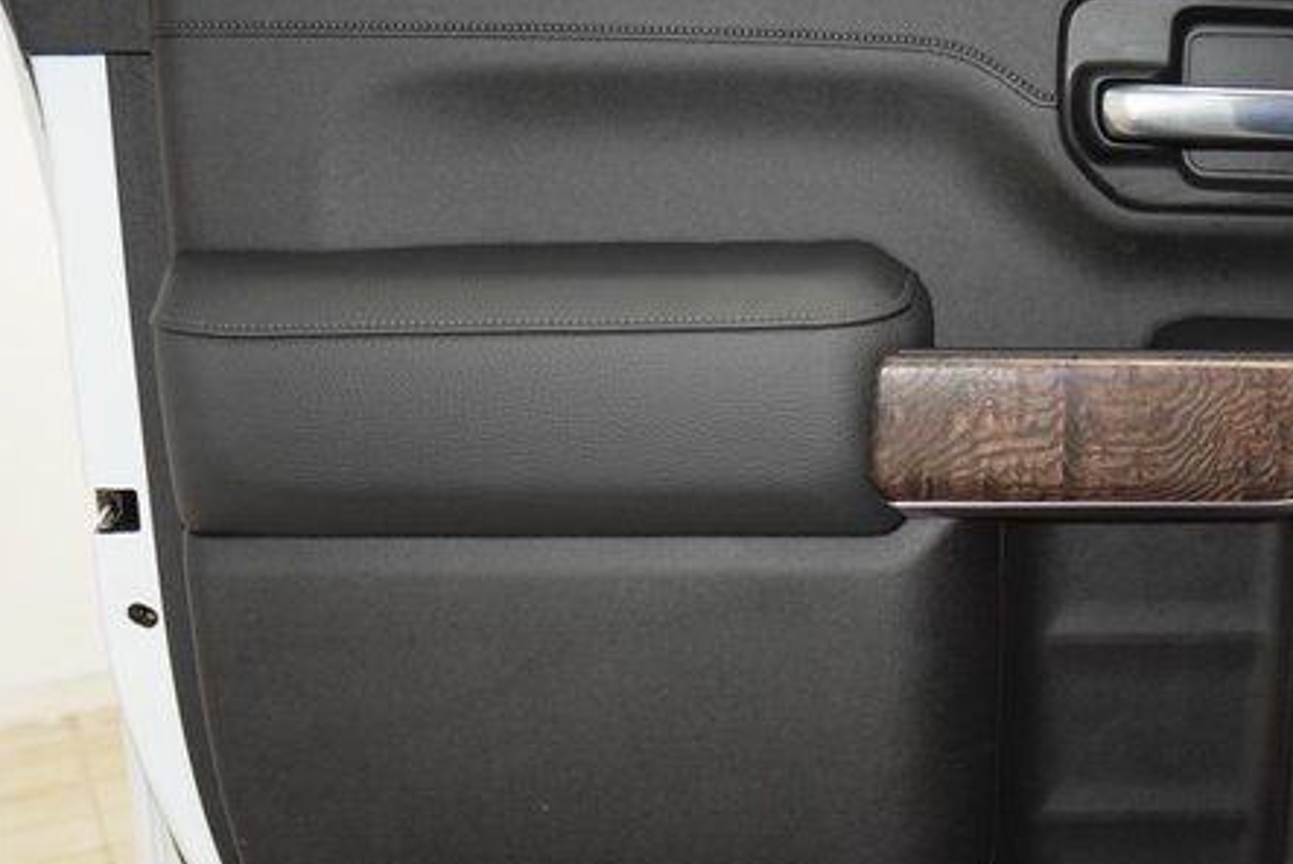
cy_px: 550
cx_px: 902
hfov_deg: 37.6
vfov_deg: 25.9
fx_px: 1869
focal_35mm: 52
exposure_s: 1/125
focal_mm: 24
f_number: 3.8
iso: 3200
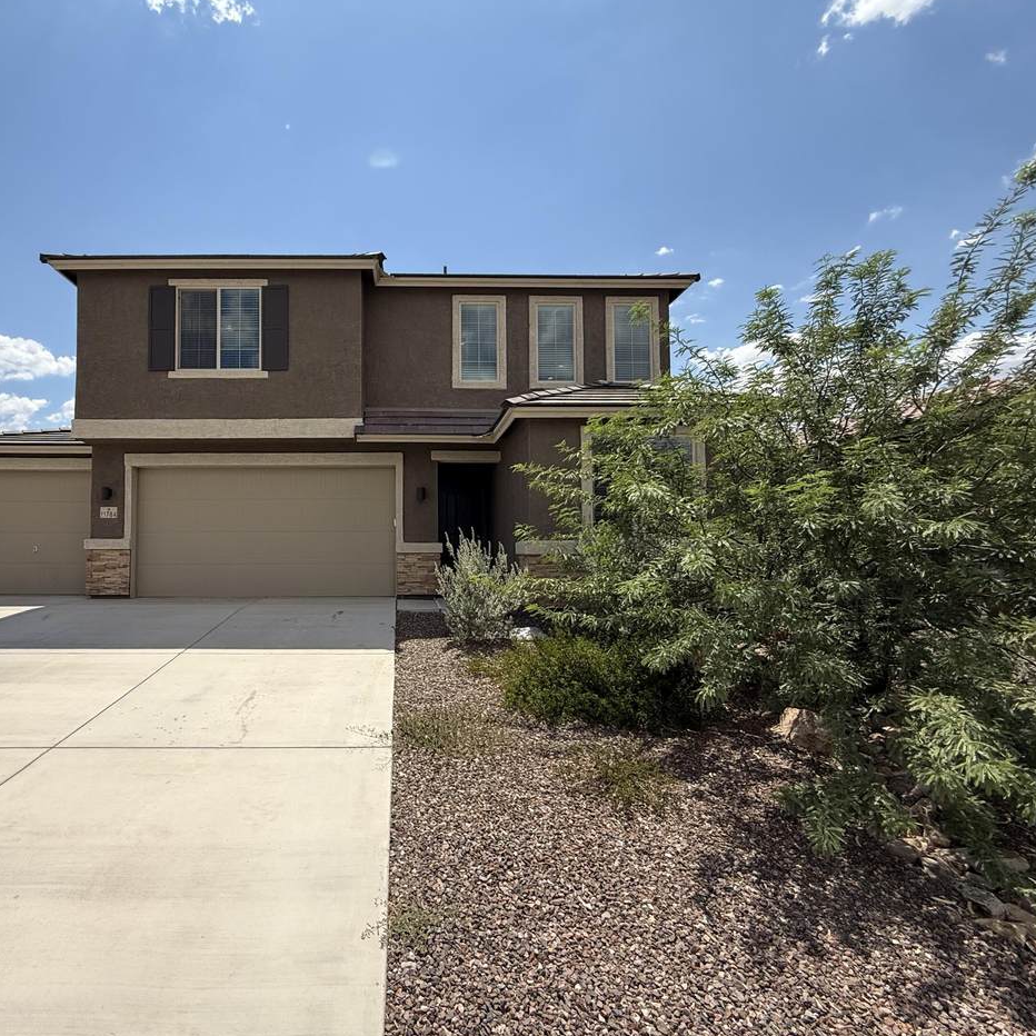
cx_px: 406
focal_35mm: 17
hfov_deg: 82.8
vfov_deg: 84.0
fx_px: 576
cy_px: 525
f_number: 2.2
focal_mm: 2.22
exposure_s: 1/2410
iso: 50
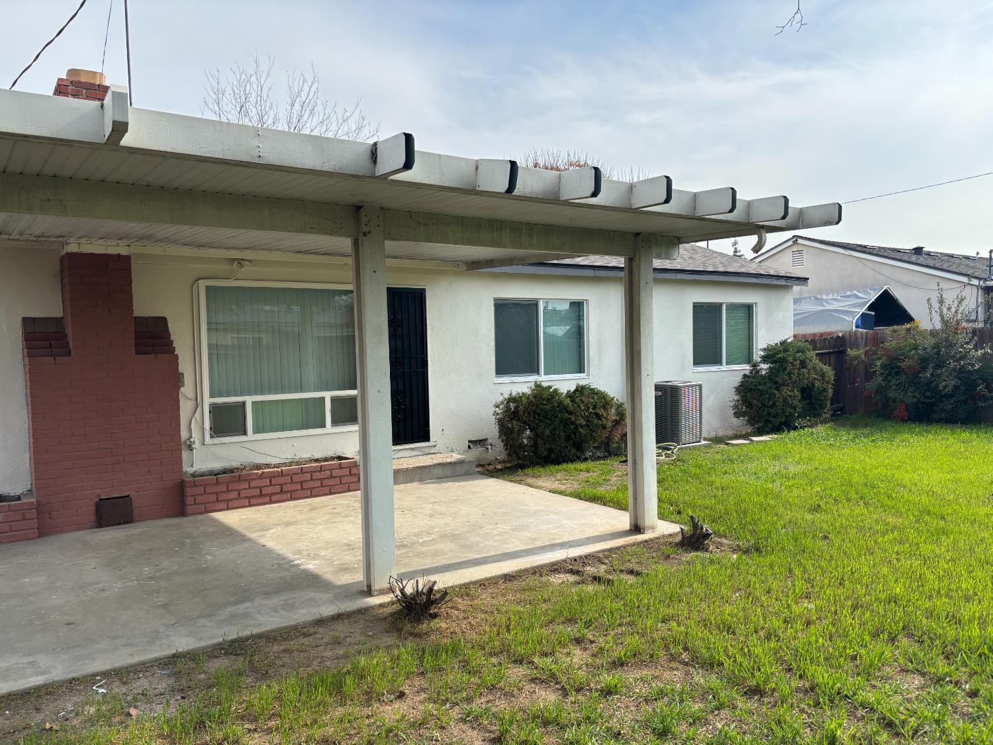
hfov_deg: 67.3
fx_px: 746
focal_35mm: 26
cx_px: 496
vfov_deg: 53.1
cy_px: 372
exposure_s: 1/2288
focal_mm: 5.96
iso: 50
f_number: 1.6
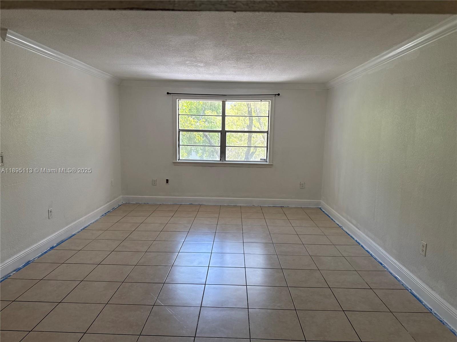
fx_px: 317
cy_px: 171
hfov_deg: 71.6
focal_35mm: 24
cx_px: 228
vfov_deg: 56.8
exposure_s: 1/235
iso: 125
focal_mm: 6.76
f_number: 1.78
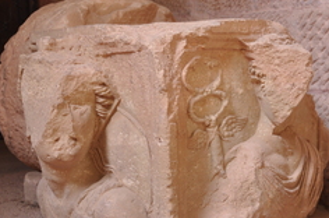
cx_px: 187
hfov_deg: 35.7
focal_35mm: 56
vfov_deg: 24.0
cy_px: 124
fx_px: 510
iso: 200
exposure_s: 1/40
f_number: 3.5
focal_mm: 20
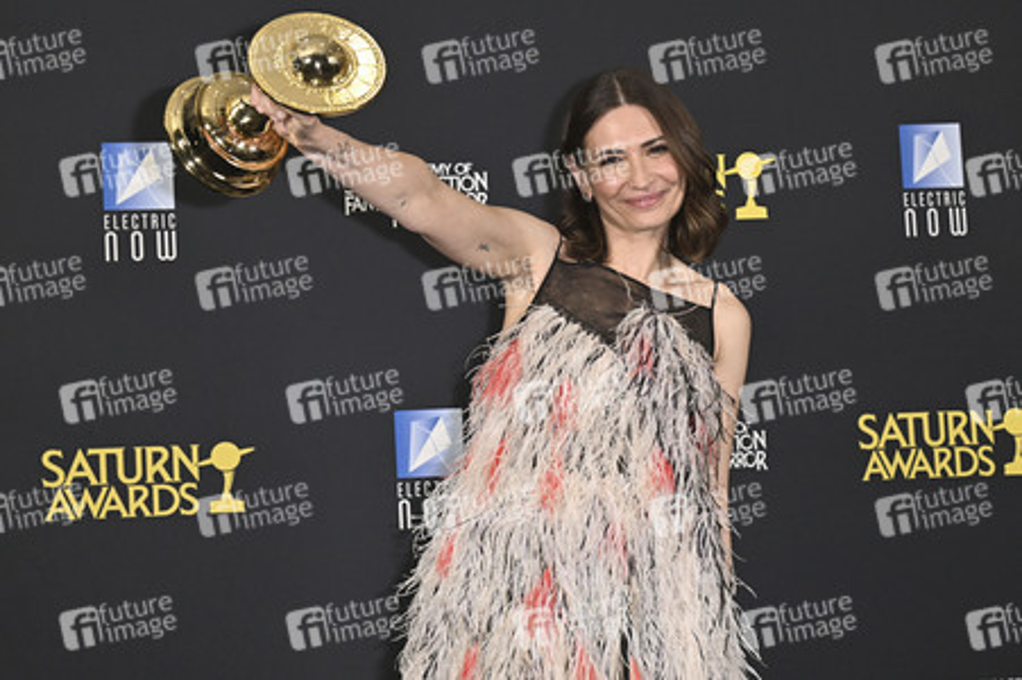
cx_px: 511
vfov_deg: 22.6
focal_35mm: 60
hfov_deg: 33.4
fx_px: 1702
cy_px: 340
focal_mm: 60
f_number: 5.6
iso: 2000
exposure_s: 1/320
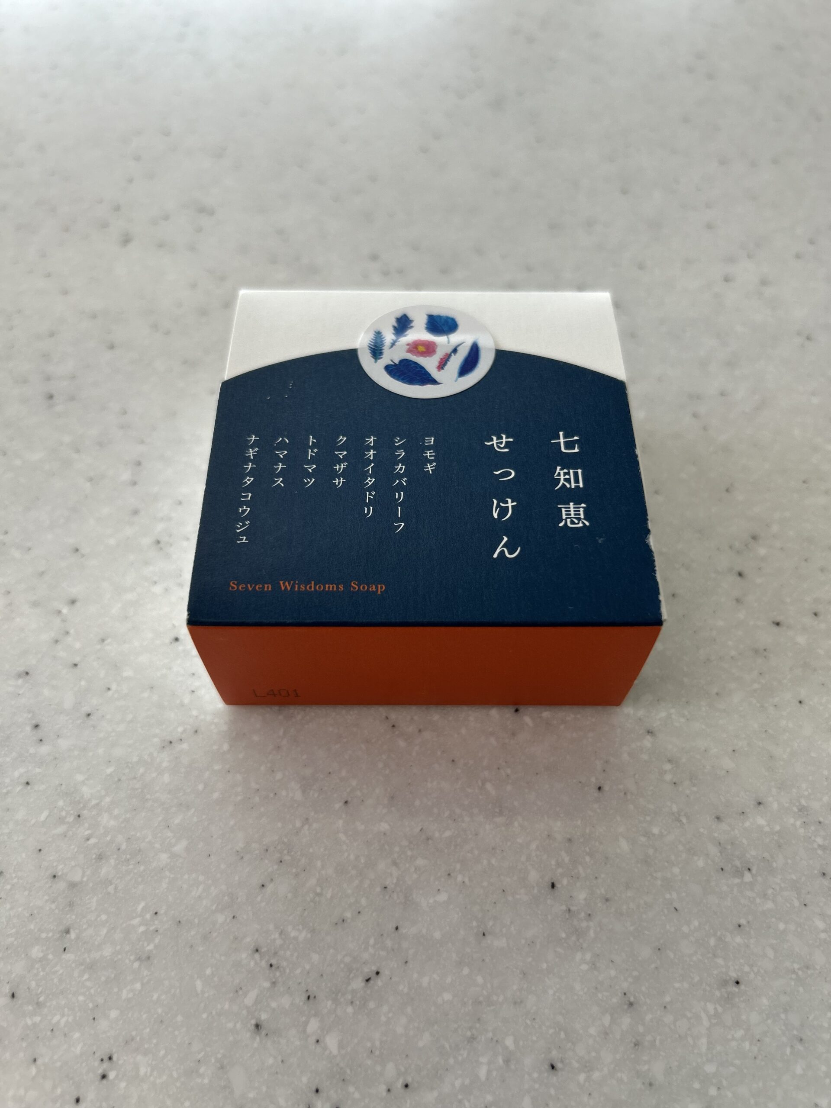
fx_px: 832
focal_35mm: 26
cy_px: 554
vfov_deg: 67.3
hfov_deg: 53.1
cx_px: 416
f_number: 1.5
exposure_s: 1/357
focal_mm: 5.7
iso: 50
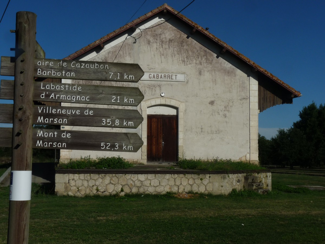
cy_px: 122
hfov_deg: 34.9
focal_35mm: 55
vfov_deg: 26.6
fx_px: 516
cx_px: 162
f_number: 8
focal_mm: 9.8
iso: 100
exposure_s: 1/800
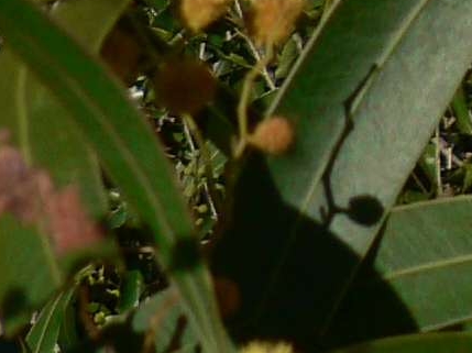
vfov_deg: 6.7
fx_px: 2929
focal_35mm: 215
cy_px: -351
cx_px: 1370
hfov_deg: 8.0
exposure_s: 1/640
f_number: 4
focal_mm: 6
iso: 80
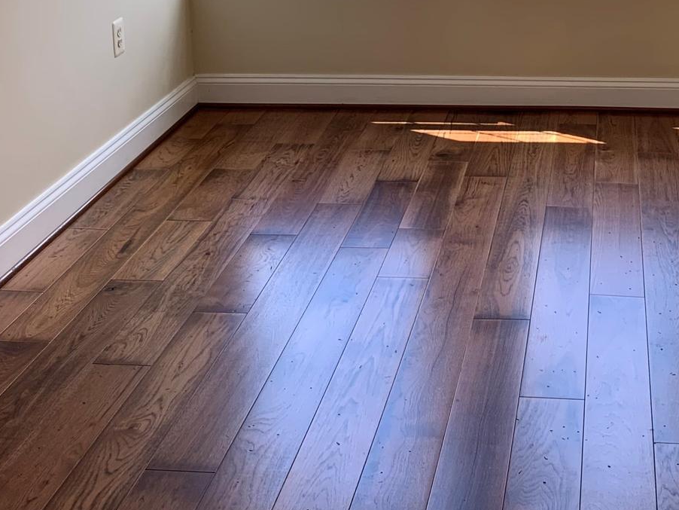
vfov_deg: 23.8
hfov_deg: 32.2
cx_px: 500
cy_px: 7
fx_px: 1158
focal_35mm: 59
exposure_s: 1/120
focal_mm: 4.25
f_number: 1.8
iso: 25
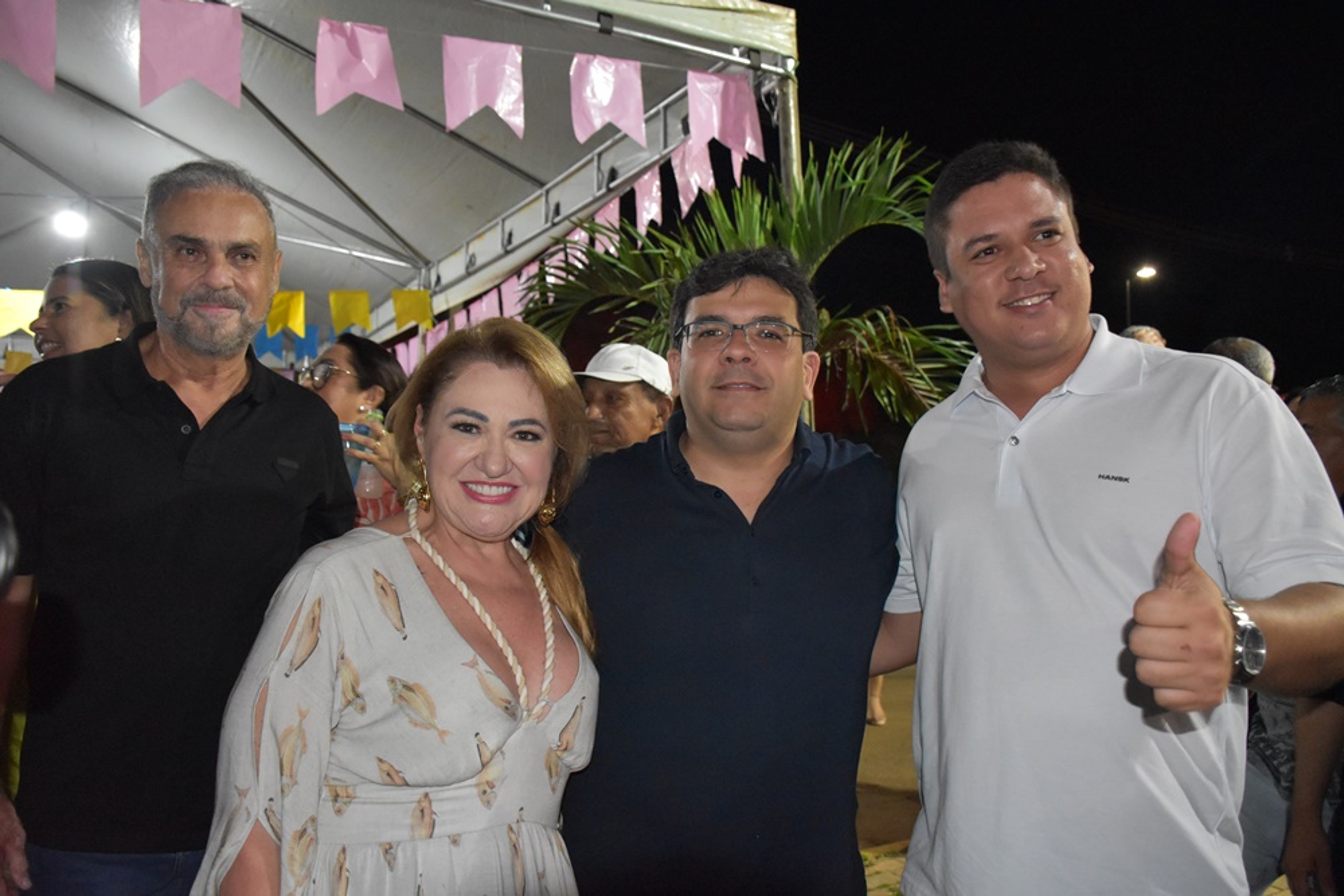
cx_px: 672
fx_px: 1008
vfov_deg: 47.9
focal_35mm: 27
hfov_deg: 67.4
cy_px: 448
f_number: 3.5
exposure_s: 1/60
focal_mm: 18
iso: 3600
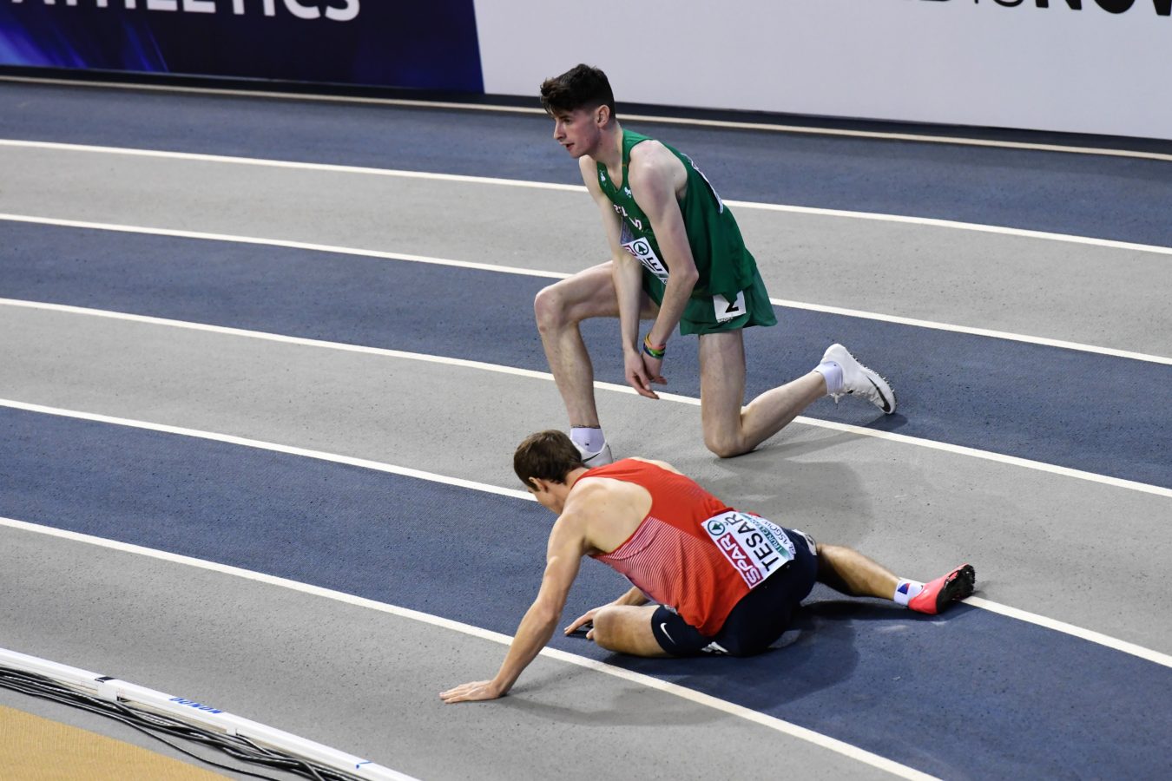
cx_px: 586
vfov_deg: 4.6
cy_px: 390
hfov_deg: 6.9
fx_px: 9766
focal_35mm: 300
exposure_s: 1/320
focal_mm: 200
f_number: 3.5
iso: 2000
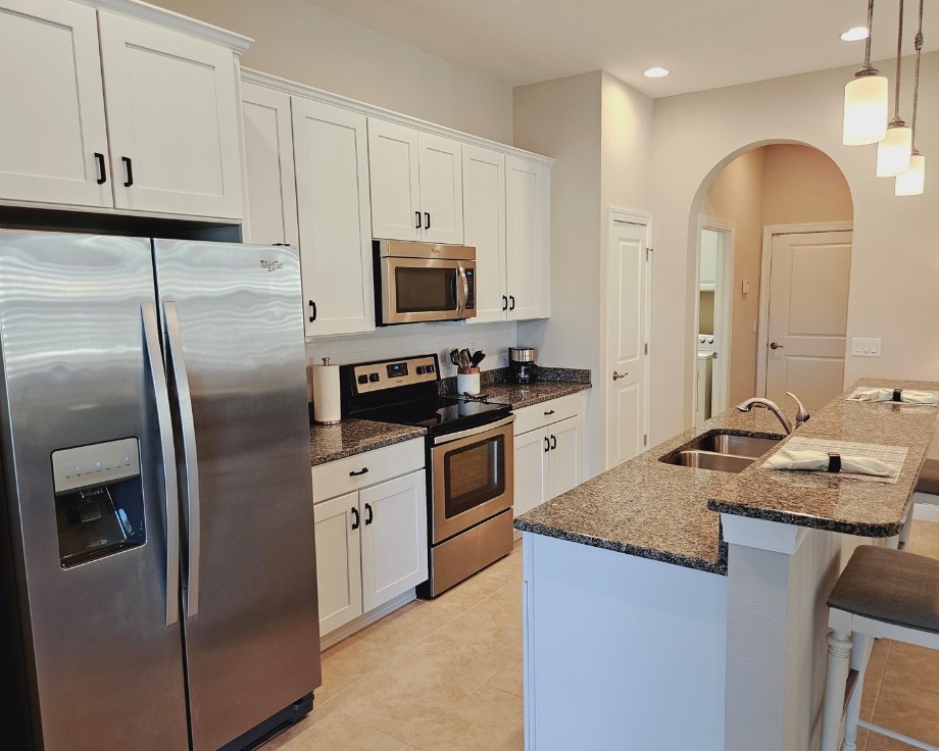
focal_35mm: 25
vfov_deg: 56.8
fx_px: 695
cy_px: 378
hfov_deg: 68.0
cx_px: 513
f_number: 1.8
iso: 160
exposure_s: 1/120
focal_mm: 5.4
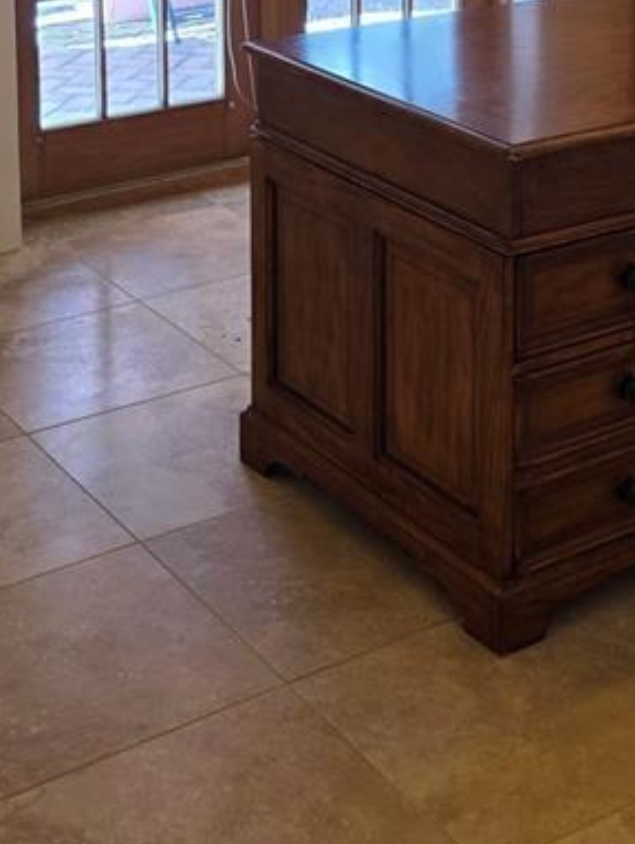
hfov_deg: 20.5
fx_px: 1758
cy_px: -95
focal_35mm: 72
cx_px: 368
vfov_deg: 25.0
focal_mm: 6.3
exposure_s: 1/120
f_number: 1.7
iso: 80
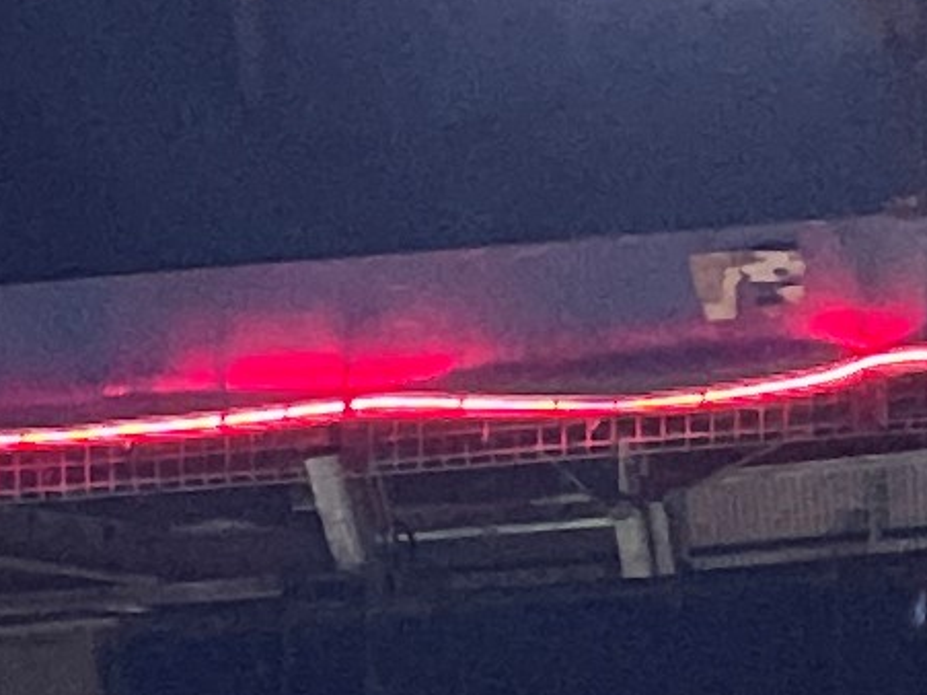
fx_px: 5328
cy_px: 2269
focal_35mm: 199
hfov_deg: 9.5
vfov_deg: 6.6
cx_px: -673
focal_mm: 4.2
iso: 500
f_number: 1.6
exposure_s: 1/50
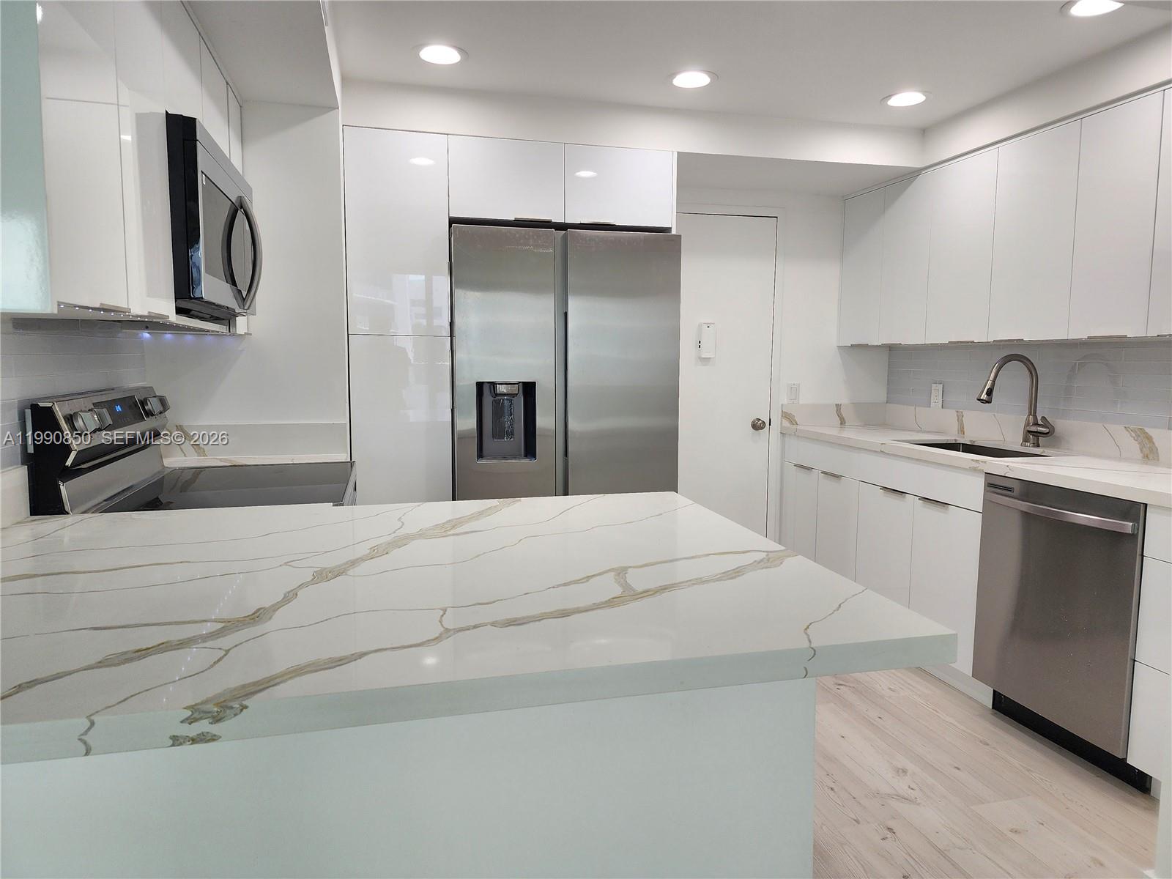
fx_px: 779
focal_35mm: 23
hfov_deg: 73.9
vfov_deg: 58.9
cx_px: 586
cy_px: 440
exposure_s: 1/120
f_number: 1.8
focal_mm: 6.4
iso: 64
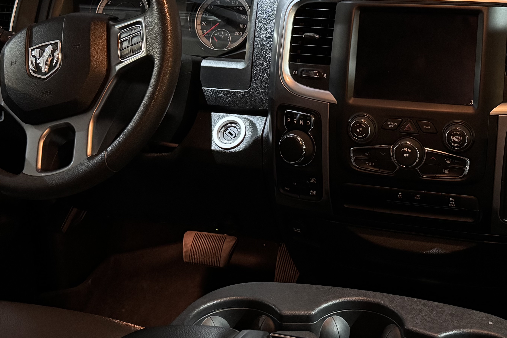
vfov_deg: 25.0
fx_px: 746
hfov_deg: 37.3
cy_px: 60
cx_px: 314
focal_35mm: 53
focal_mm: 6.76
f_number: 1.78
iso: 1250
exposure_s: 1/30
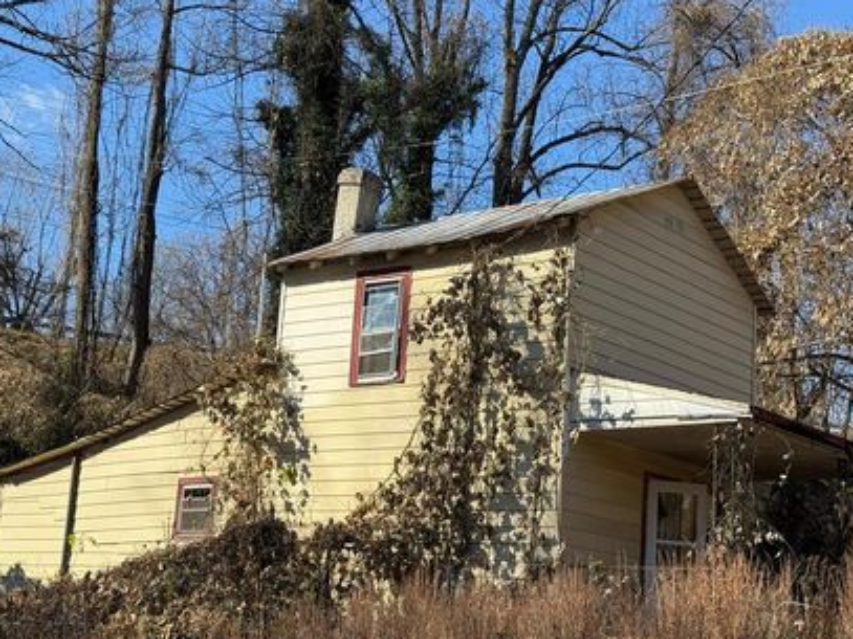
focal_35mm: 59
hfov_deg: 32.7
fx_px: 1453
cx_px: 392
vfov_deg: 24.8
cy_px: 357
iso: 64
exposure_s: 1/2865
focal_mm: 6.76
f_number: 1.78
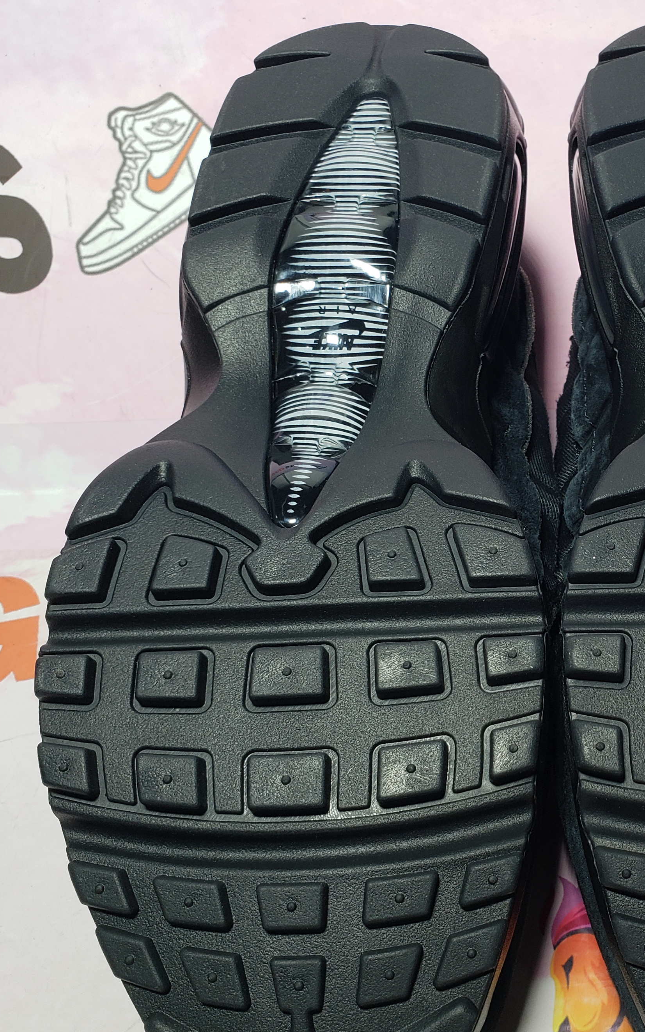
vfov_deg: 47.2
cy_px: 555
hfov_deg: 29.1
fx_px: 1181
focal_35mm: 42
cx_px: 606
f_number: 2.4
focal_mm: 4.3
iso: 50
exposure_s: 1/114
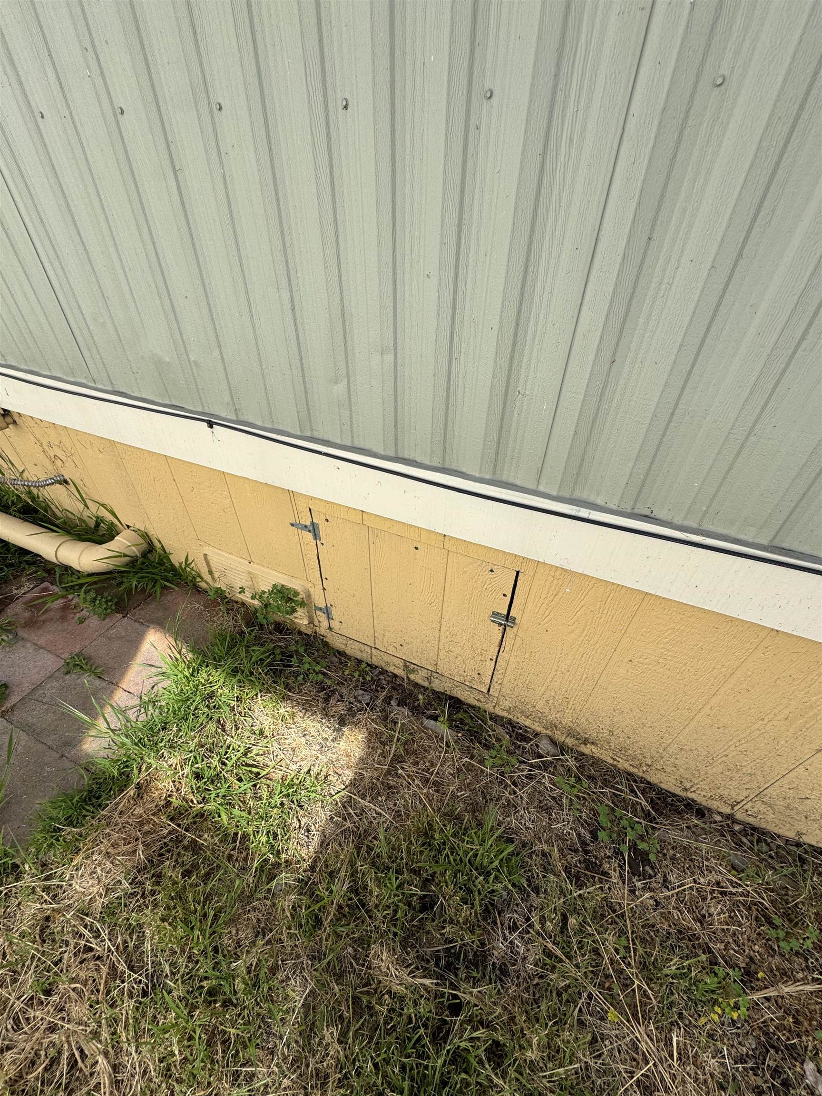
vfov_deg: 102.1
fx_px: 443
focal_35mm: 14
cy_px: 548
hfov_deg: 85.7
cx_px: 411
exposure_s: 1/968
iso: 40
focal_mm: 2.22
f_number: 2.2
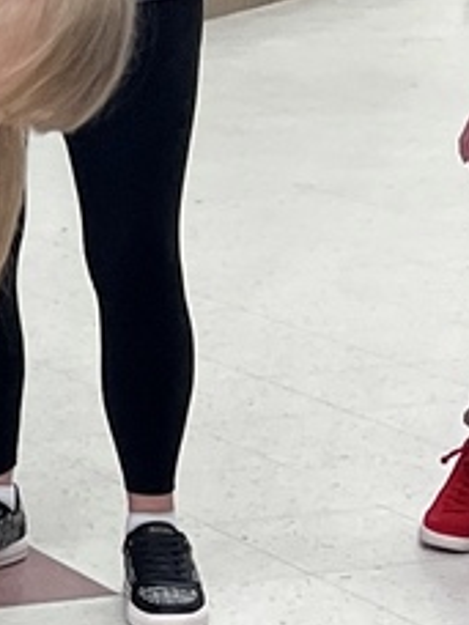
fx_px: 2114
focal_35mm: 117
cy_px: 938
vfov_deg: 15.5
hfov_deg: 11.7
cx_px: -392
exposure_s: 1/120
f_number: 1.6
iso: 80
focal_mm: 5.1
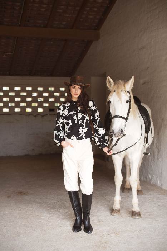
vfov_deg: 39.6
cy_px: 126
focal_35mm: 50
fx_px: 348
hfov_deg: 27.0
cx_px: 84
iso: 400
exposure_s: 1/125
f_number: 3.5
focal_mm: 50
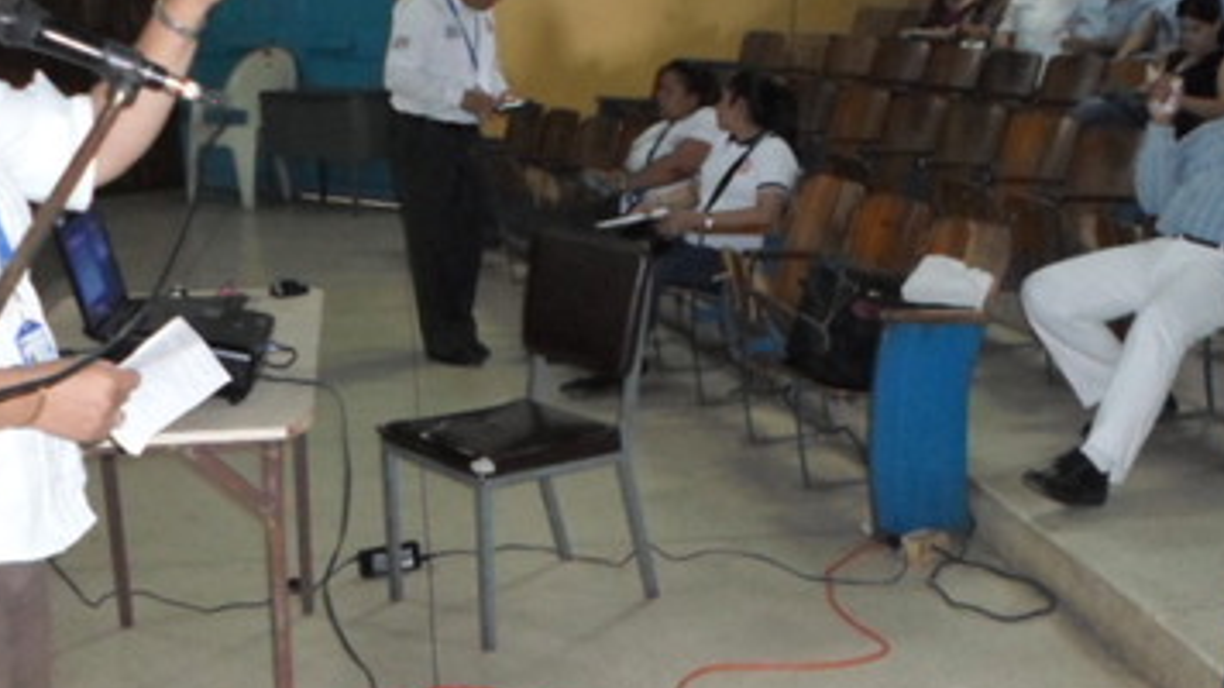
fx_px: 1590
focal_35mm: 49
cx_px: 715
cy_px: 433
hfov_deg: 42.0
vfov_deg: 24.3
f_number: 2.5
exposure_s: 1/30
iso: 320
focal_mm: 4.5
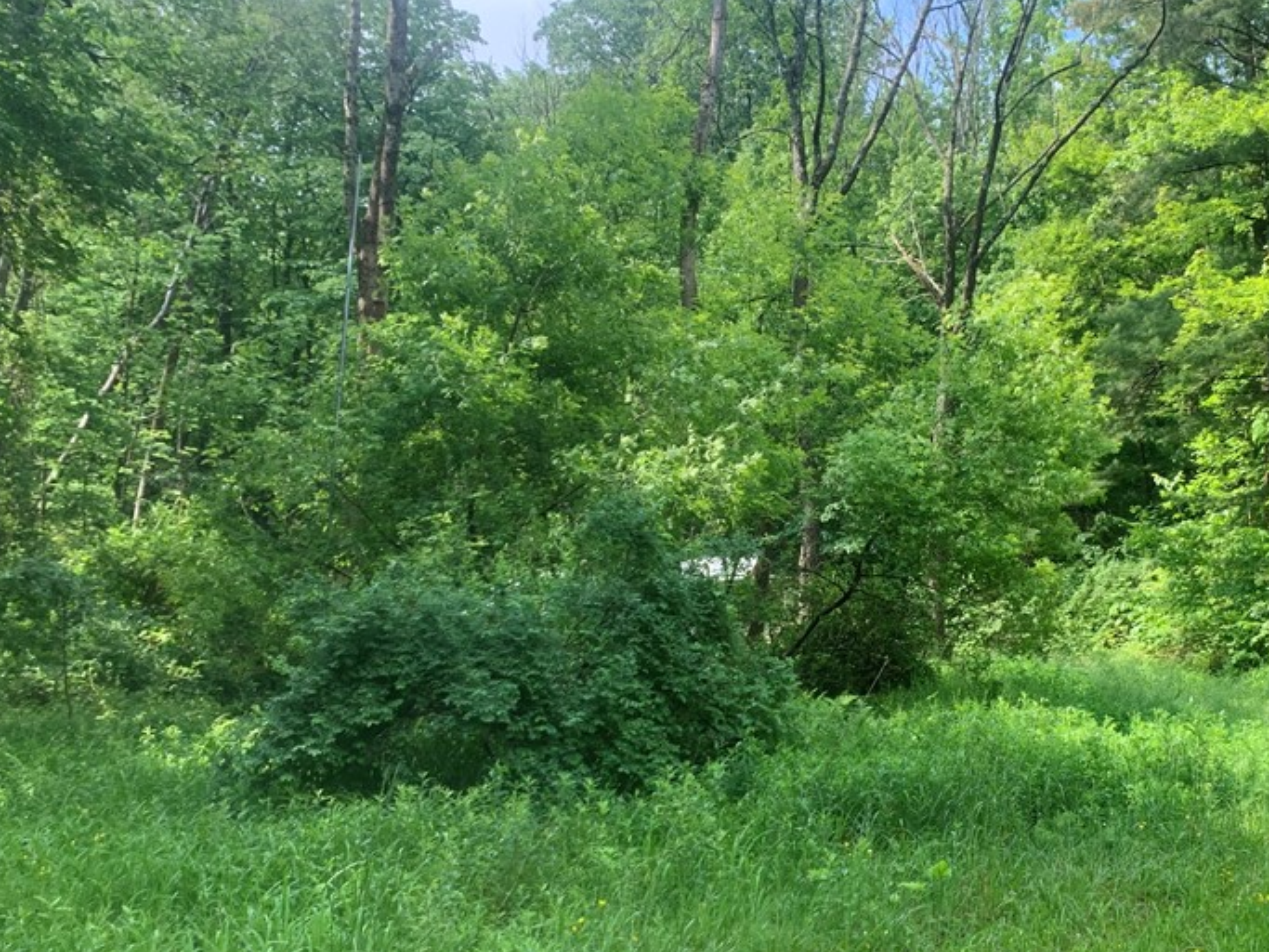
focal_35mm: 39
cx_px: 907
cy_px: 591
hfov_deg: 46.6
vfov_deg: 36.6
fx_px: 1429
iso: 25
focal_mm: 4.25
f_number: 1.8
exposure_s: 1/307
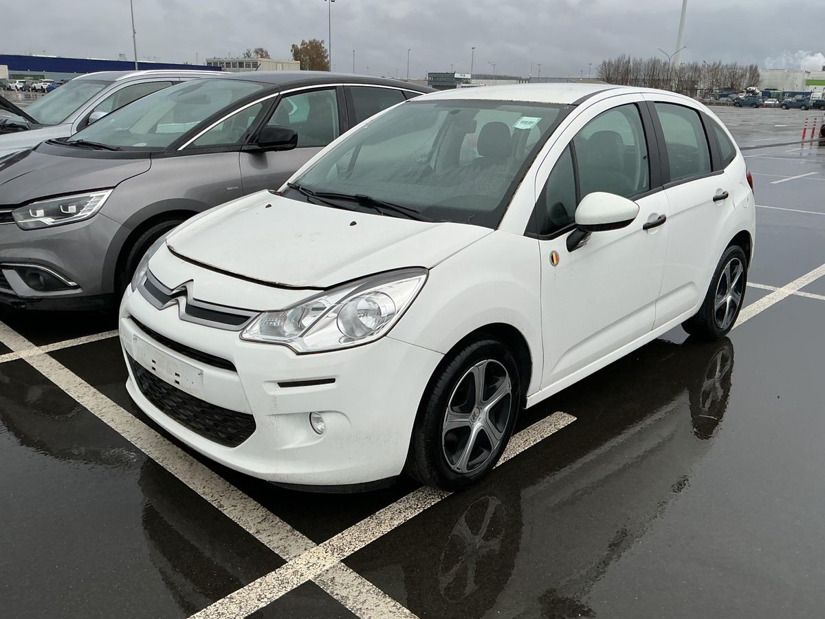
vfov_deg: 48.2
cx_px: 412
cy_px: 310
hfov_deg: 61.7
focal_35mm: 29
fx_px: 691
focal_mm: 3
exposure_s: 1/370
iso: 25
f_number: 1.8
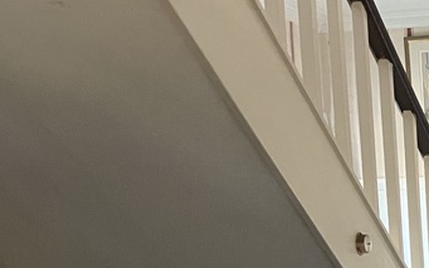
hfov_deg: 20.7
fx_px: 1040
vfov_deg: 13.7
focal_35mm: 89
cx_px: 591
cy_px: 409
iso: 320
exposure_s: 1/60
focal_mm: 3.99
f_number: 1.8
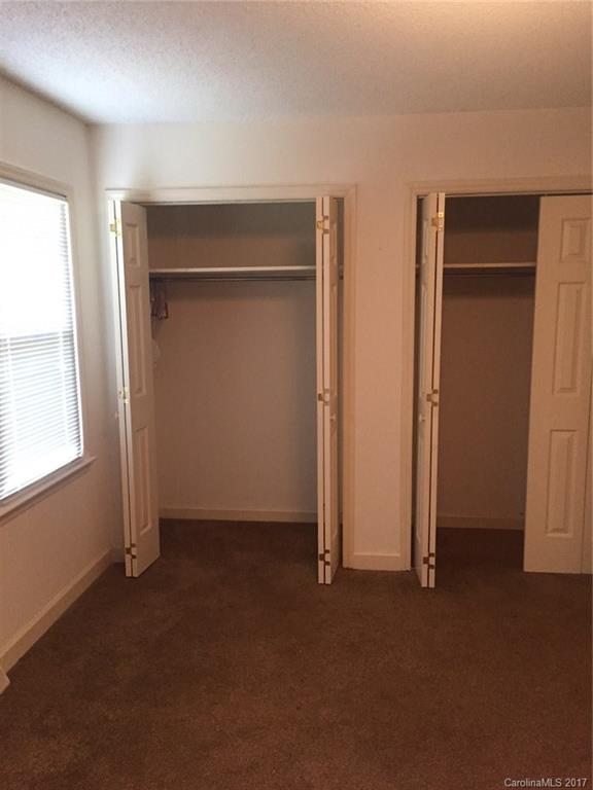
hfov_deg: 48.2
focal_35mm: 29
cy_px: 395
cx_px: 296
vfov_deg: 61.7
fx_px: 662
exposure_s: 1/30
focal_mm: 4.15
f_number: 2.2
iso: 250
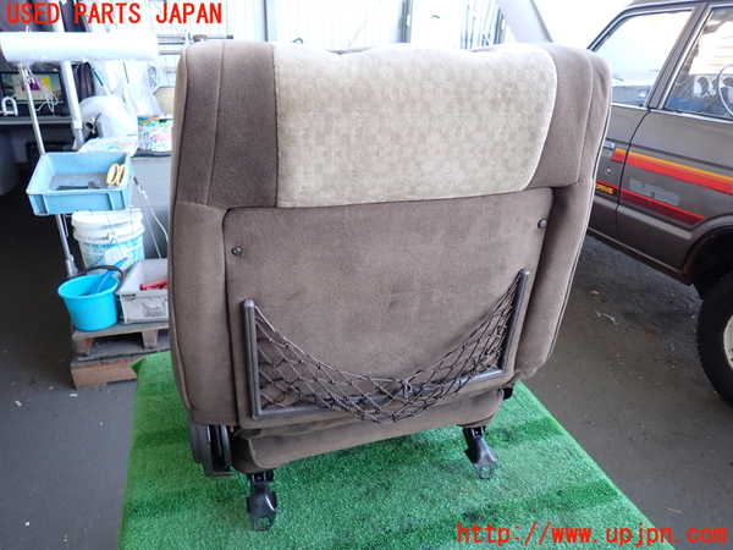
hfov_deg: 69.4
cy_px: 275
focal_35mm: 25
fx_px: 529
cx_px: 366
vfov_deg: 54.9
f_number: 2
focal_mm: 4.5
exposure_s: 1/60
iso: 200
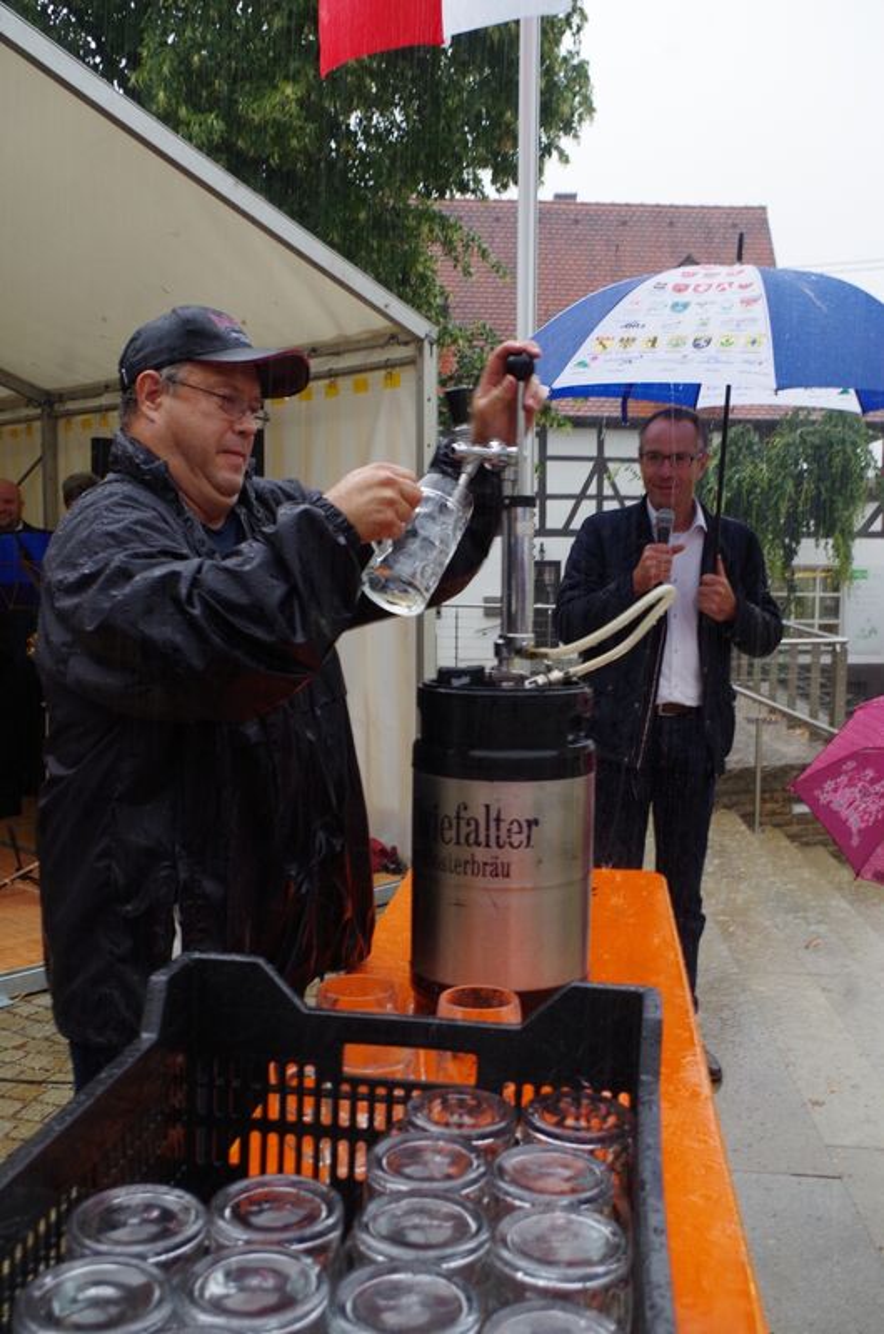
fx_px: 1258
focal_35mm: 34
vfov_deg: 55.9
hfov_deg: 38.7
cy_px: 667
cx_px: 442
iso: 800
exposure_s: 1/50
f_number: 5.6
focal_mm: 23.13
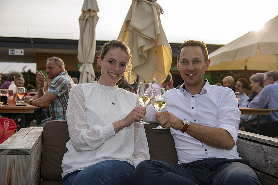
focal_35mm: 44
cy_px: 92
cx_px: 139
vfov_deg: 30.5
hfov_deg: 44.5
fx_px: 340
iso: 100
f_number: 4.5
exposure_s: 1/250
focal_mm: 44
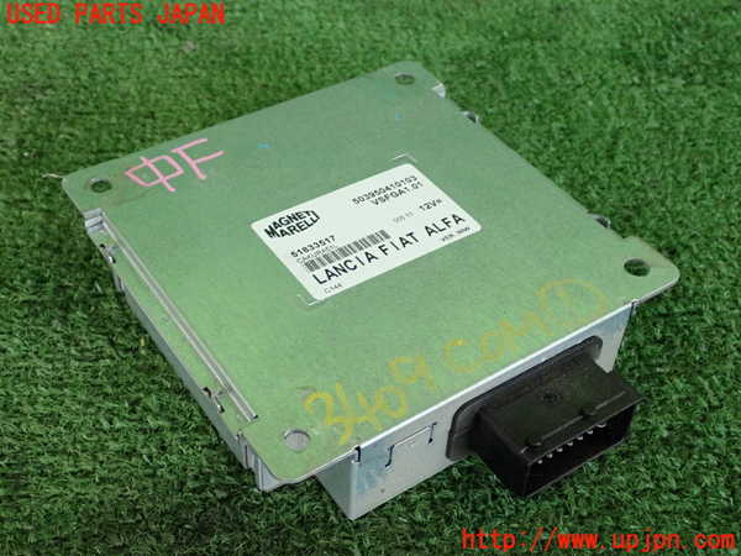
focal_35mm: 47
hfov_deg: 40.4
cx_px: 370
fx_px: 1006
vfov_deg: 30.9
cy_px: 278
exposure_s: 1/125
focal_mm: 8.4
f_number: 3.1
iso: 640
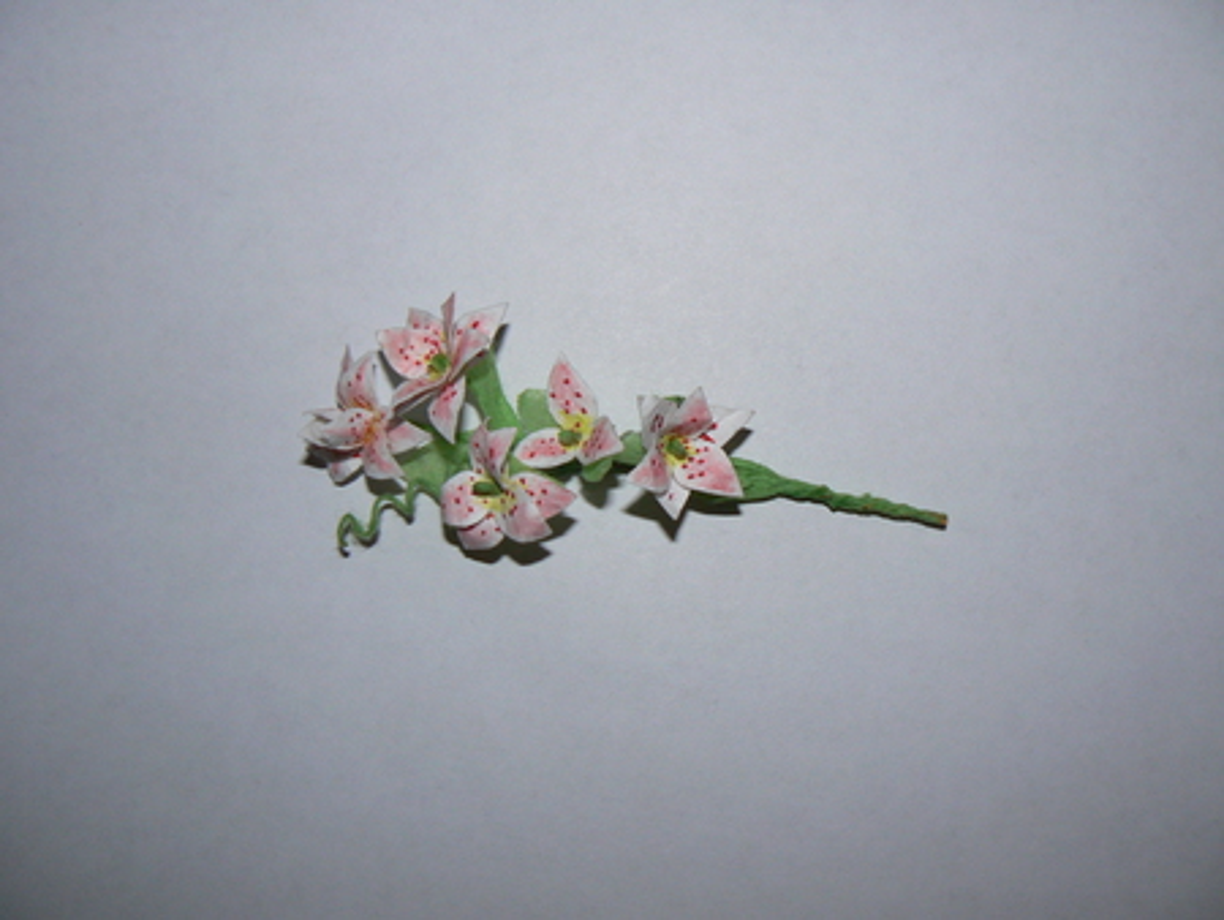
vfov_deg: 39.7
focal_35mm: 36
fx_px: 1274
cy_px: 460
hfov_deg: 51.3
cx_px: 612
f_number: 2.8
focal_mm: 6
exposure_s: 1/30
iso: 100
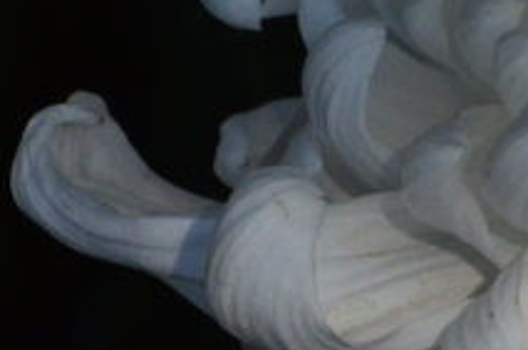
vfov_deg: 0.6
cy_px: 217
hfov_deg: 1.0
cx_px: 1066
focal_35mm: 2168
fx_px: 31726
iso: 800
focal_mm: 300
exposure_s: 1/250
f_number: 18
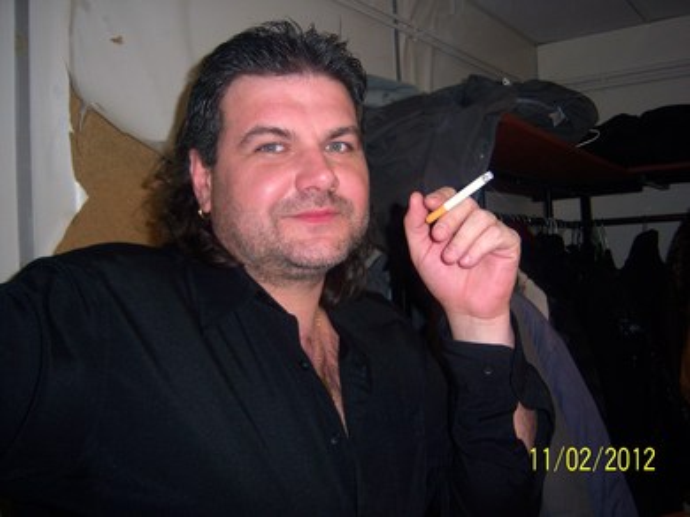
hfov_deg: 51.4
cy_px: 258
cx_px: 345
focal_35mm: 36
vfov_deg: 39.6
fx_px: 717
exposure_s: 1/60
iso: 80
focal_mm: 7.5
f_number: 2.8
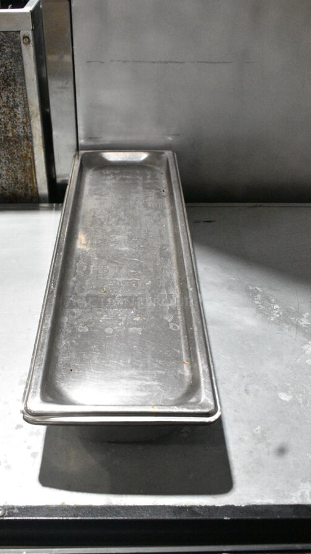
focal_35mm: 37
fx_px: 536
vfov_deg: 54.6
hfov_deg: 32.3
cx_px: 130
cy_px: 277
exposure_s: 1/320
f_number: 8
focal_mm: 23
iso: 6400
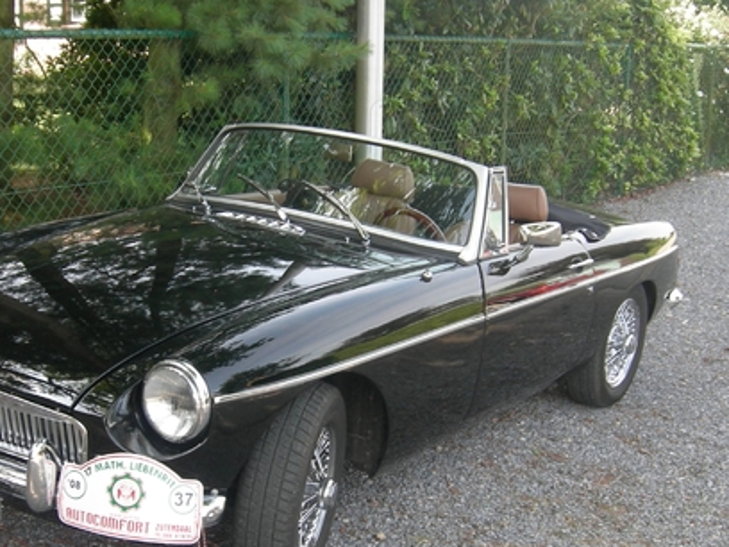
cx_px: 282
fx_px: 1116
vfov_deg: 27.5
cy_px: 313
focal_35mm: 53
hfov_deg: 36.0
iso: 64
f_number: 3.4
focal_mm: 7.5
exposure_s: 1/72.8
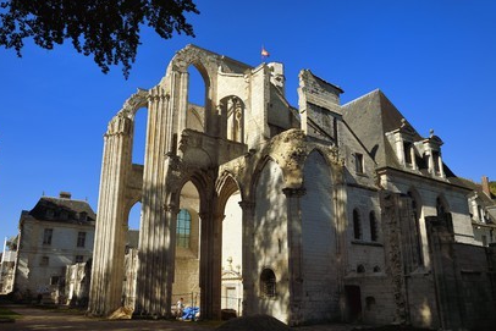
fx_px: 427
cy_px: 170
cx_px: 241
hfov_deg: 60.3
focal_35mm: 31
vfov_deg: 42.4
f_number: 14
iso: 200
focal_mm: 30
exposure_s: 1/250
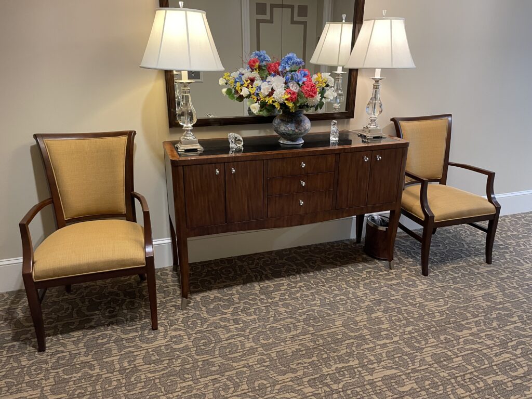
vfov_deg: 53.1
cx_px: 266
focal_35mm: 26
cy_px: 200
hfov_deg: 67.3
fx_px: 400
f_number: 1.6
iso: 320
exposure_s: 1/60
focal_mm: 4.2
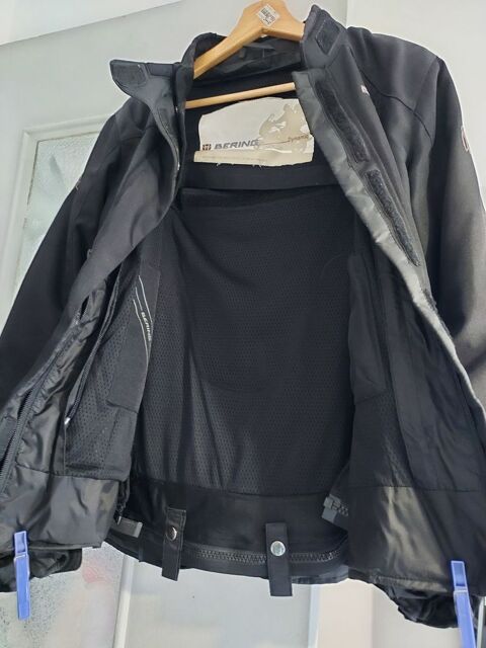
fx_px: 449
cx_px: 243
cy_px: 324
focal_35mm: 24
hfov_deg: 56.8
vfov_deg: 71.6
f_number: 1.8
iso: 1600
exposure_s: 1/14
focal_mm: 4.6
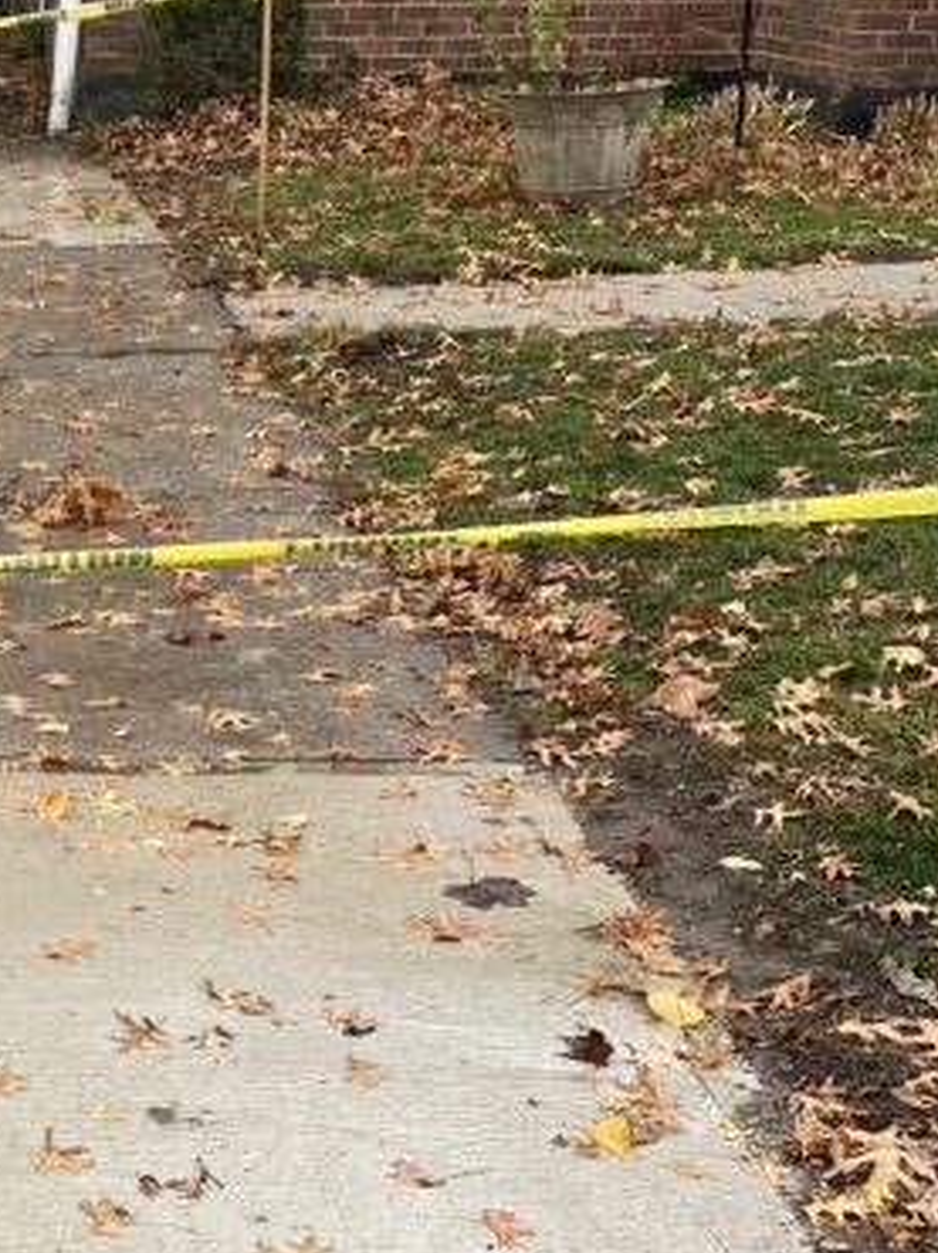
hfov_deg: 18.9
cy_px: 1013
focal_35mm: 72
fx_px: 2604
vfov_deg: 26.5
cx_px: -298
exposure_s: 1/121
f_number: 1.8
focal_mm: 4.25
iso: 50
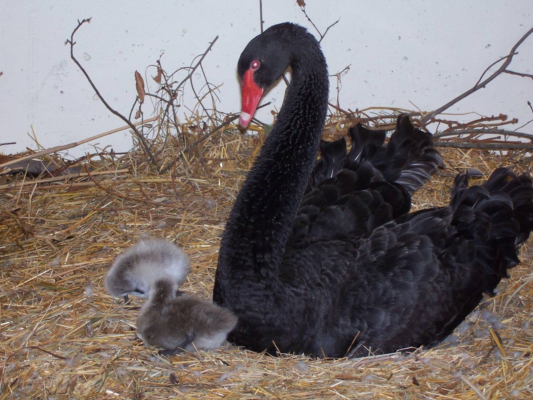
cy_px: 201
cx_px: 268
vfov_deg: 12.0
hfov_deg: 16.0
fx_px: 1894
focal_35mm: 123
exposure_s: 1/125
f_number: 4
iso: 140
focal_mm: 21
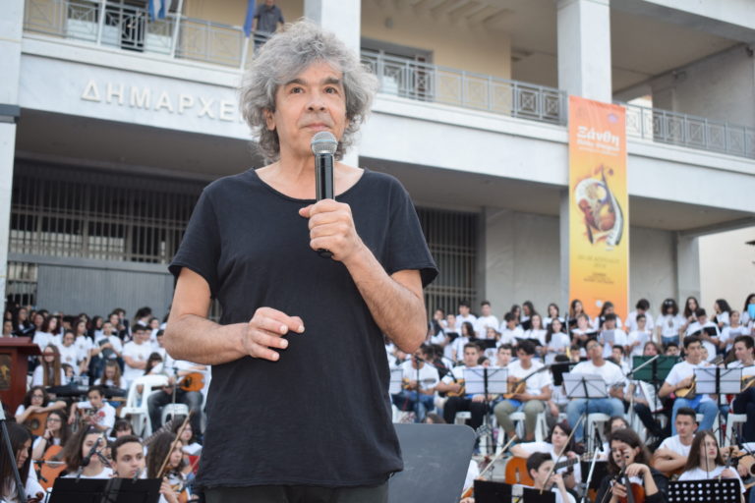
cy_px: 252
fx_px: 1069
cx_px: 378
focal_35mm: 51
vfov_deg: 26.5
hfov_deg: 38.9
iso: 800
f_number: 5.6
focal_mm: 34
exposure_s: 1/125
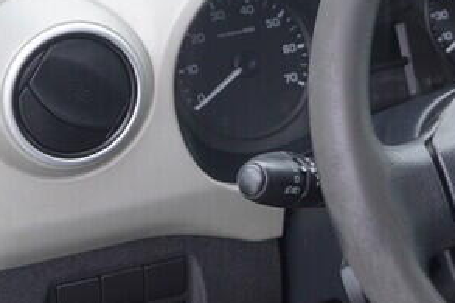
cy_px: 37
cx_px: 516
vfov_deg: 10.8
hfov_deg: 15.8
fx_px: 1592
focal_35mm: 126
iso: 125
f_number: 2.8
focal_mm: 24
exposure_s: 1/40
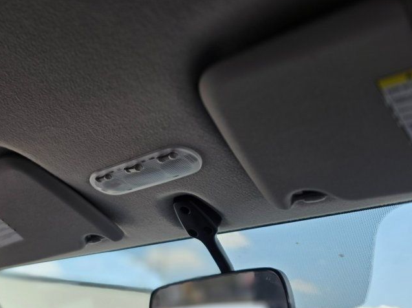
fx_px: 440
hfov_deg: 49.1
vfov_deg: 38.5
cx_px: 131
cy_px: 128
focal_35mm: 37
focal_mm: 6.3
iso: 25
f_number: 1.7
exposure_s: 1/359
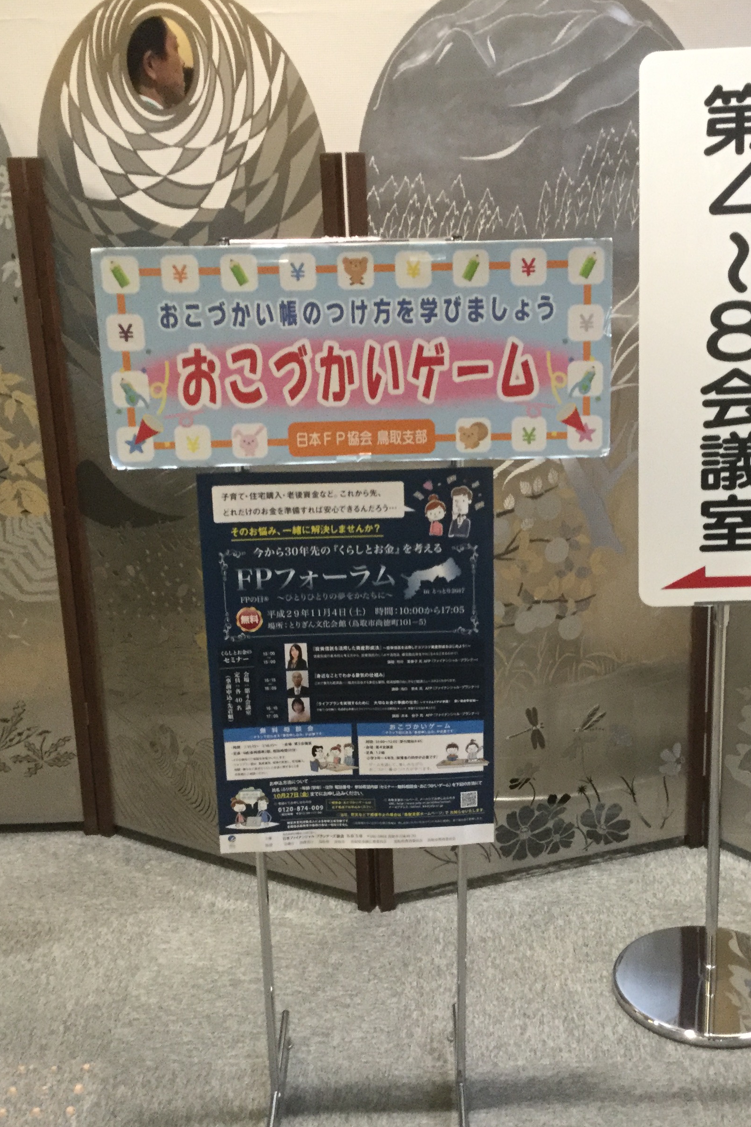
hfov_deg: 30.4
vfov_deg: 44.5
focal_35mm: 44
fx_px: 1377
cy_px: 568
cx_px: 457
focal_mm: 3.3
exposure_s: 1/24
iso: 200
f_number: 2.4
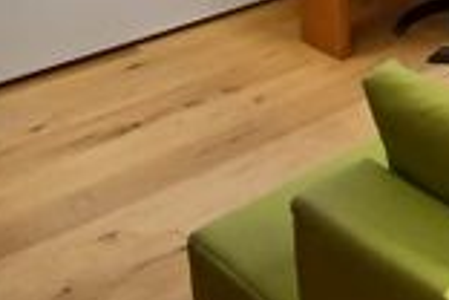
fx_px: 848
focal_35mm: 68
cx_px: 662
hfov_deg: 23.9
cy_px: -231
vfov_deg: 16.8
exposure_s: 1/252
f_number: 2.2
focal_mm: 1.4
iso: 50
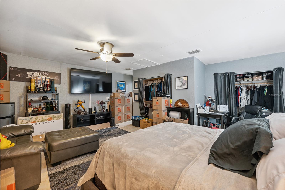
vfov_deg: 81.2
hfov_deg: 104.3
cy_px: 95
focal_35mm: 14
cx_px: 142
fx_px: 111
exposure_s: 1/3.33
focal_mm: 14
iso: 1250
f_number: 8
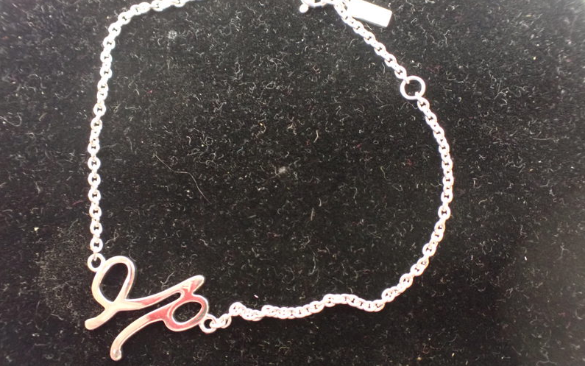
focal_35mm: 32
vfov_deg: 39.4
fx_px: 510
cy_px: 189
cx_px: 293
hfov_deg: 59.7
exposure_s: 1/30
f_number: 2.3
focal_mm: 5.4
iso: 1250
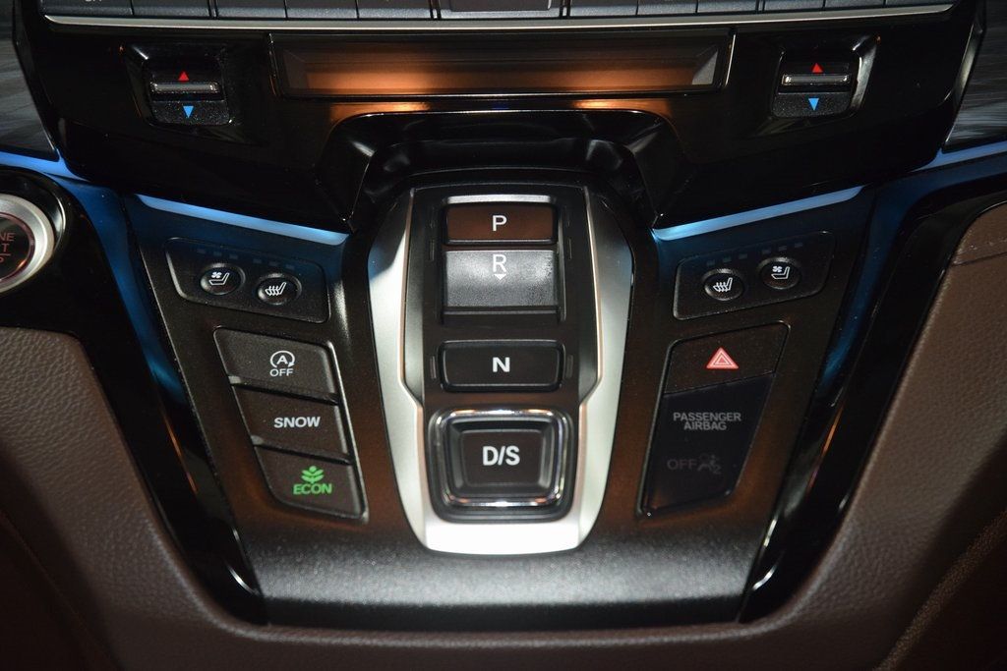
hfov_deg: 19.5
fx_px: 2937
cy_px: 336
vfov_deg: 13.0
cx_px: 504
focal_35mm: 105
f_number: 4.5
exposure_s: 1/50
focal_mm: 70
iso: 2000
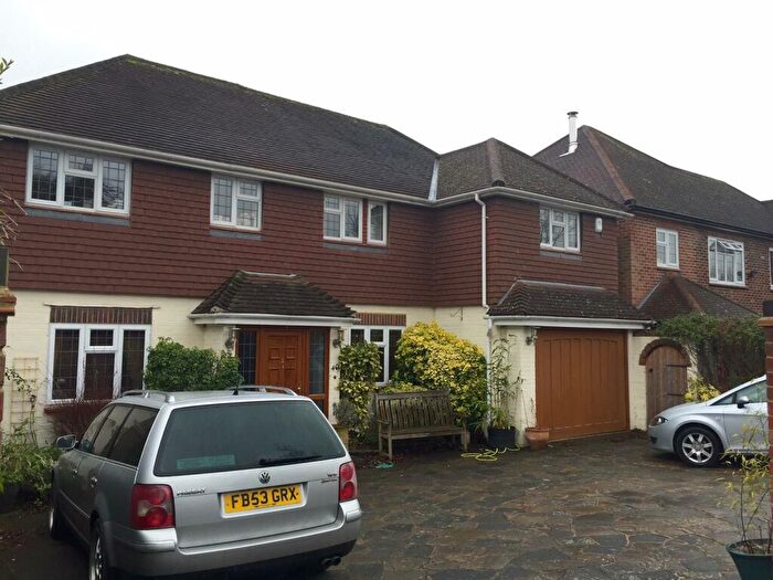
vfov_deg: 48.2
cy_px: 290
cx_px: 386
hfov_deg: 61.7
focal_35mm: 29
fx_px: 648
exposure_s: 1/120
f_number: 2.2
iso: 32
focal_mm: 4.15
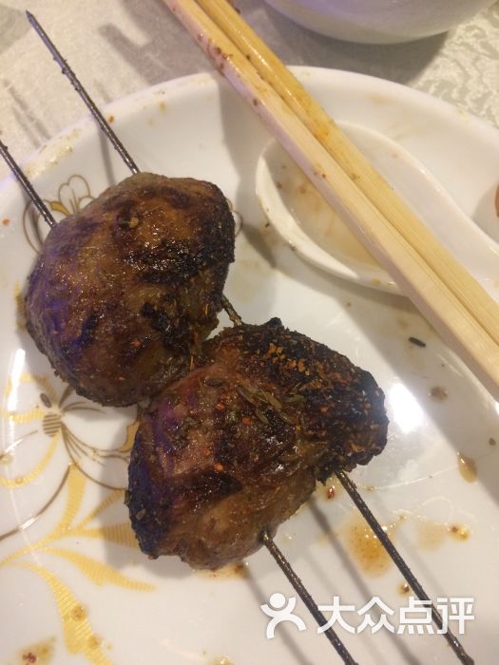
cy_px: 332
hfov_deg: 48.2
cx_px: 250
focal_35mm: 29
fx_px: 557
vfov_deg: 61.7
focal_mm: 4.15
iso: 250
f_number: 2.2
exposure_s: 1/20
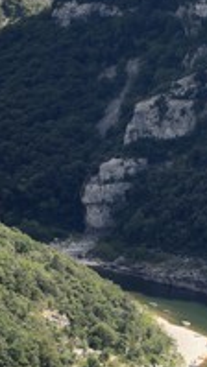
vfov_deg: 7.0
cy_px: 216
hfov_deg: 3.9
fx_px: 3014
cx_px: 61
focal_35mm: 309
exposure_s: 1/250
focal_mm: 140
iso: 200
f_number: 9
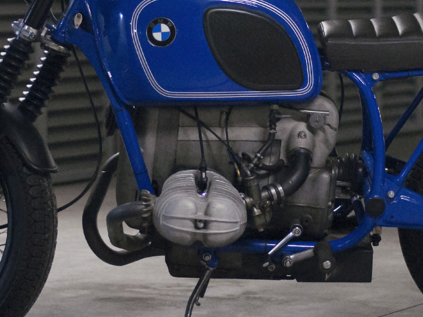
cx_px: 234
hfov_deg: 12.2
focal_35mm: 162
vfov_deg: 9.2
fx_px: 1979
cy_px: 92
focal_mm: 50
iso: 800
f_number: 1.8
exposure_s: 1/125
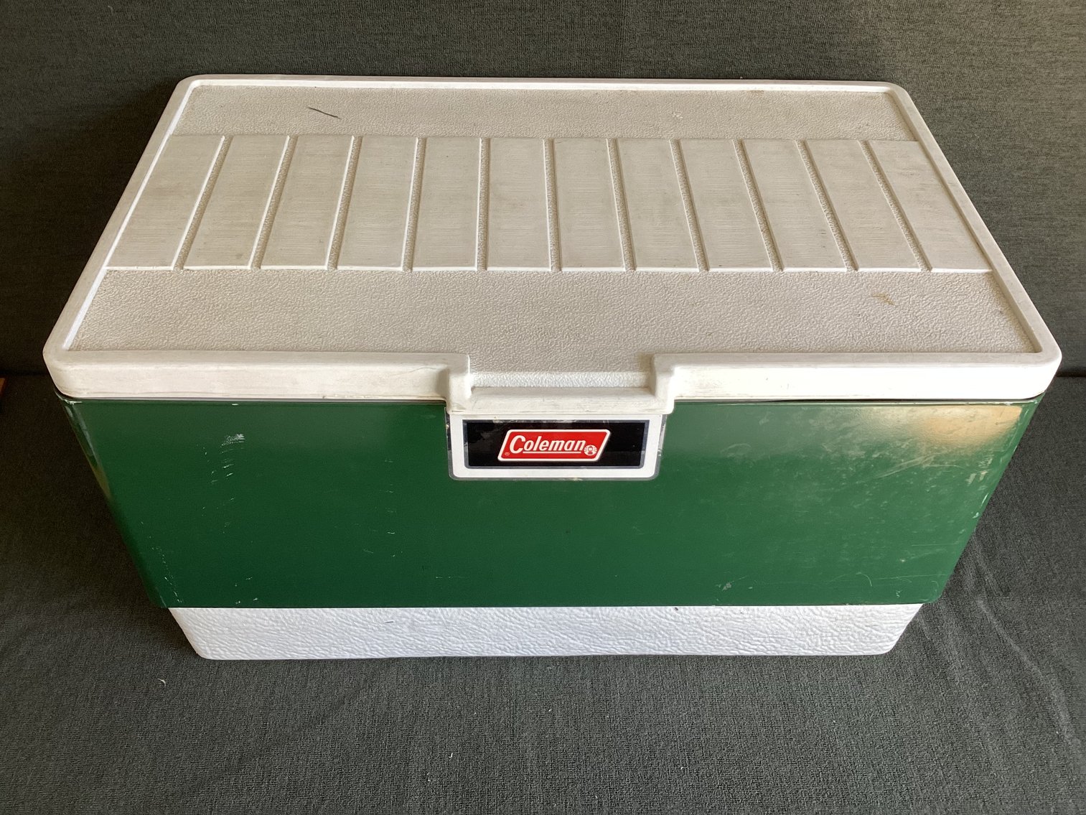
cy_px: 408
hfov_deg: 58.3
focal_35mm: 31
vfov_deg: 45.4
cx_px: 543
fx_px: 973
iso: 80
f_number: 2.4
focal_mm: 3.3
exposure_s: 1/120
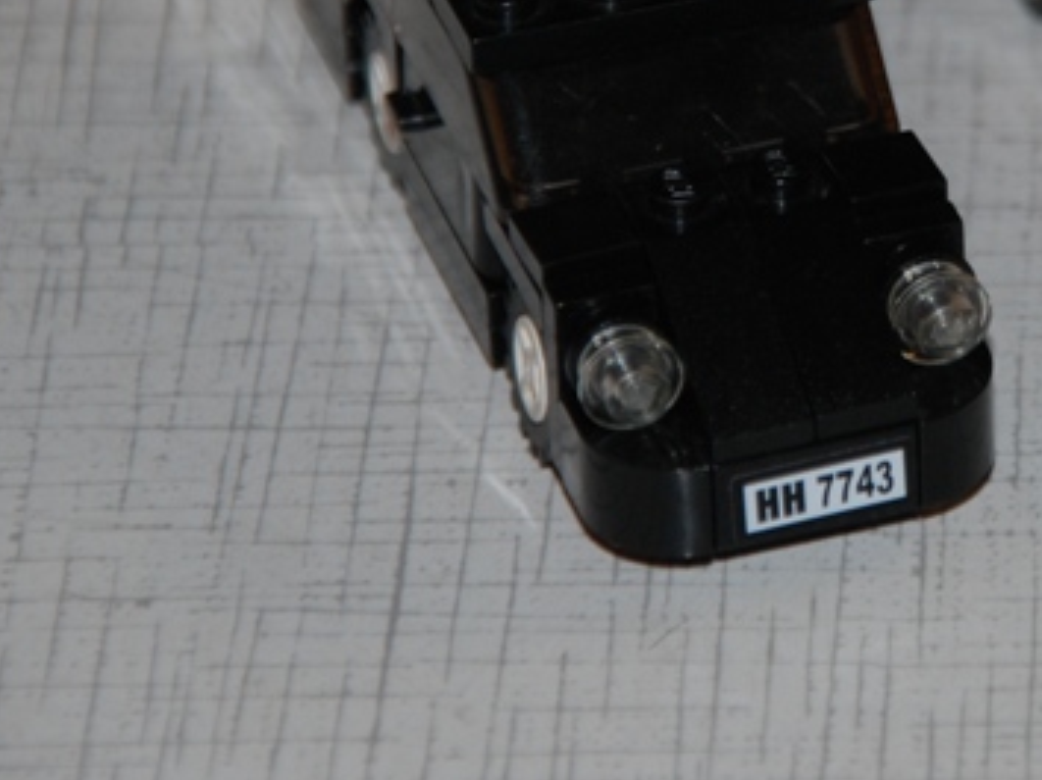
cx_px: 1001
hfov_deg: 4.5
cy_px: 74
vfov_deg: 3.4
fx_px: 13269
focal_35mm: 441
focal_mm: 135
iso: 400
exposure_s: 1/60
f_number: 6
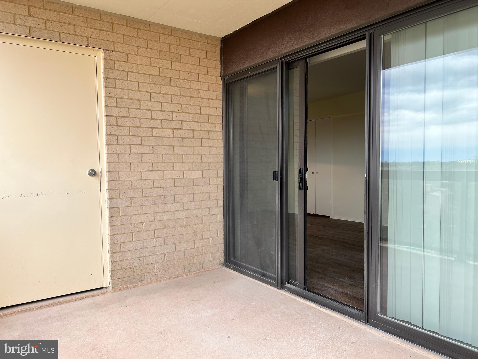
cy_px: 180
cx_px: 239
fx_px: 359
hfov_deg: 67.3
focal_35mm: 26
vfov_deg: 53.1
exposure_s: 1/127
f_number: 1.5
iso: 32
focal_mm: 5.7
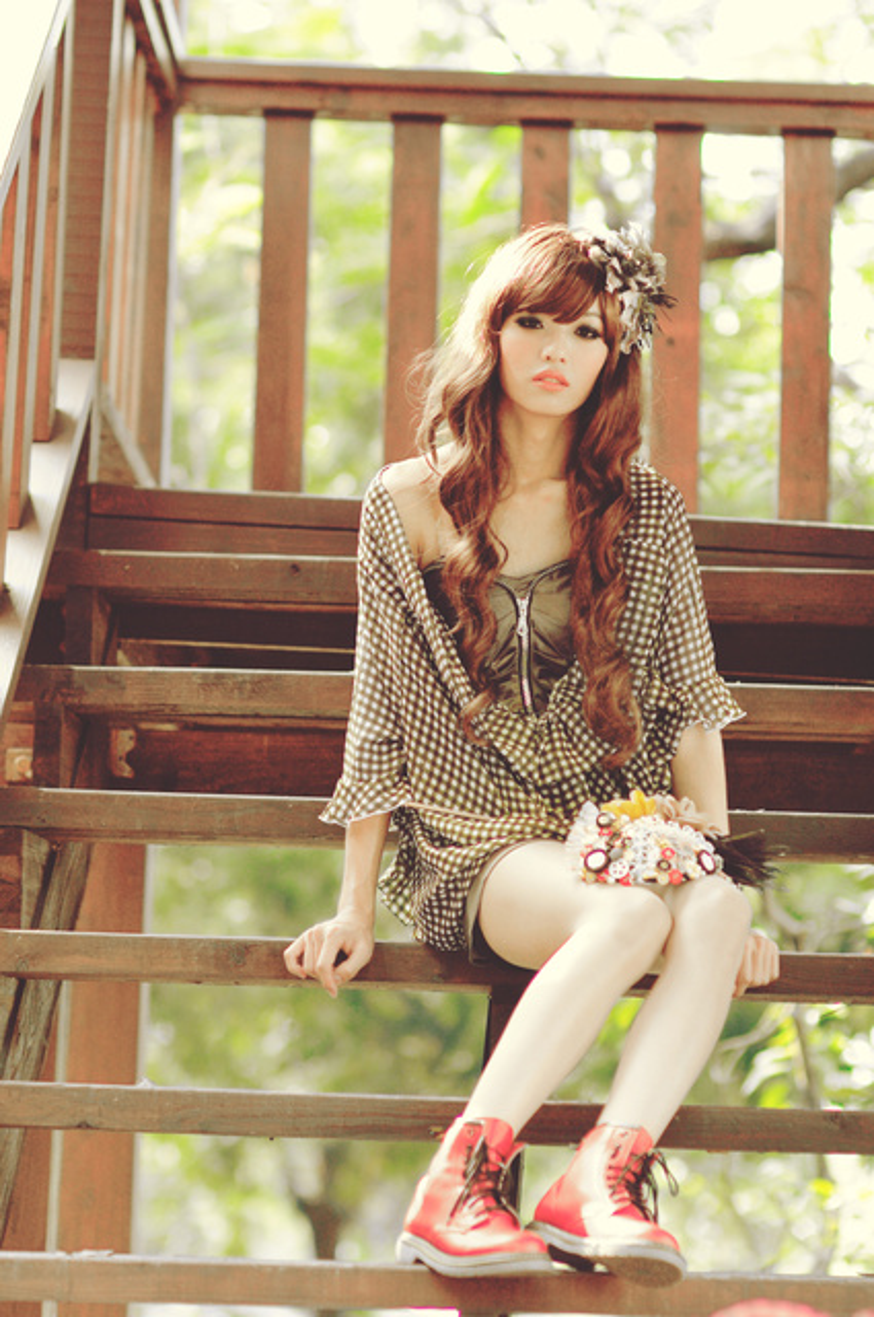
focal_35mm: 128
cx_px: 437
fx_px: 4655
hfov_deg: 10.7
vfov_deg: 16.1
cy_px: 658
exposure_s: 1/500
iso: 500
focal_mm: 85
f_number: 2
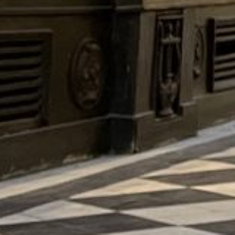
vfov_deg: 7.9
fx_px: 1690
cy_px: -19
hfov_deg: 6.9
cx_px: 790
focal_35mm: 220
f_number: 1.6
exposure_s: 1/50
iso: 160
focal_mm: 4.2
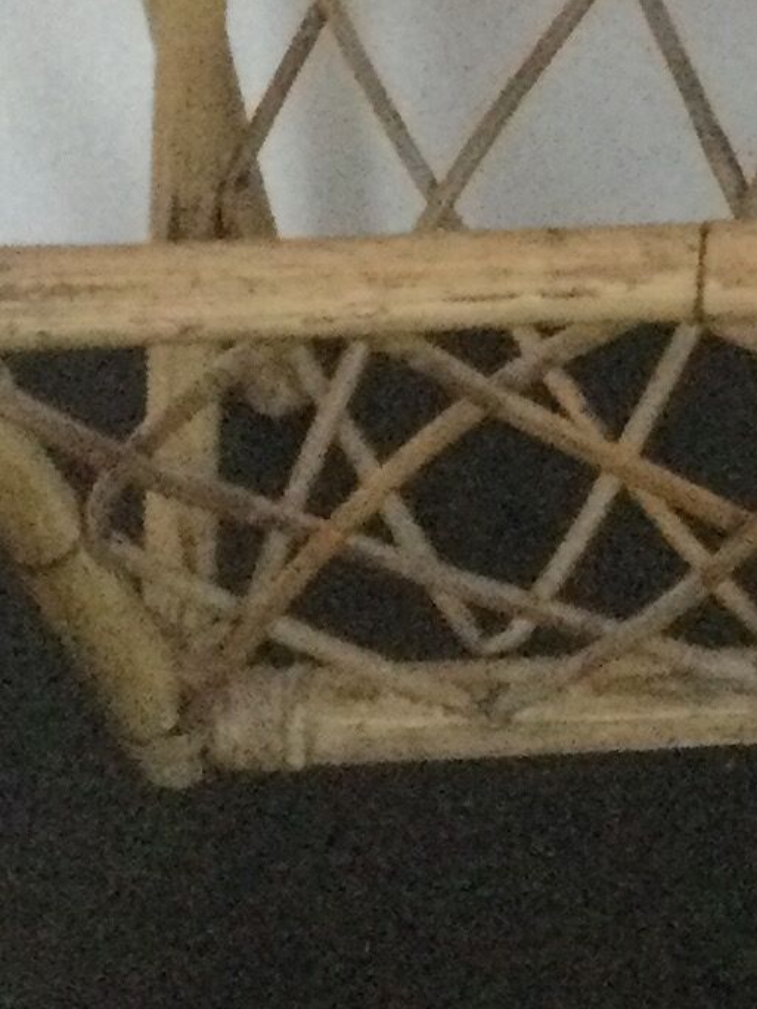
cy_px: -431
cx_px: 956
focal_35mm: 148
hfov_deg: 9.9
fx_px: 4315
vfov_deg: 12.8
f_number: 2.4
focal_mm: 3.3
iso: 500
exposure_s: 1/17
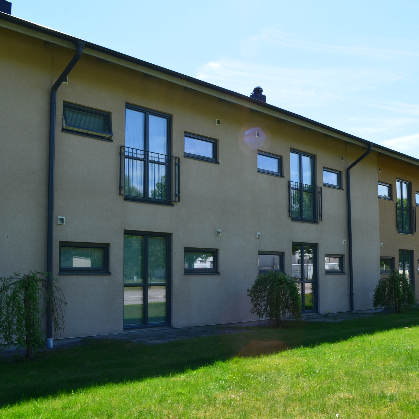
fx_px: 561
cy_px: 223
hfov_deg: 40.7
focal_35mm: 41
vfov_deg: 40.9
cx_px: 256
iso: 200
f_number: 11
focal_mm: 18
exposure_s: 1/125
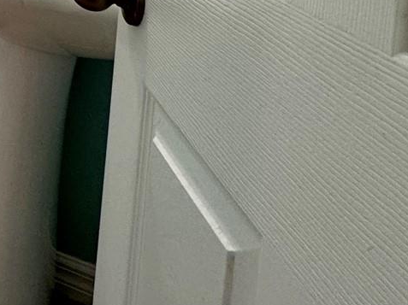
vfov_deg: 23.2
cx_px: -271
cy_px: -181
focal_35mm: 47
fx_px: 554
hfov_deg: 24.7
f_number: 2.2
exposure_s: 1/60
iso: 160
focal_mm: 2.22
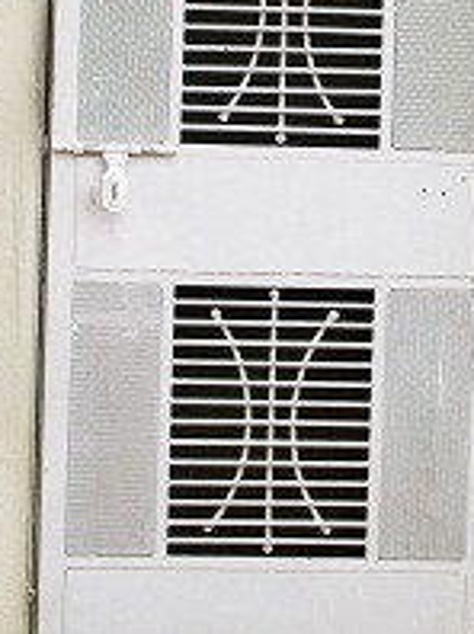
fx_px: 2781
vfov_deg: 13.0
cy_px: 187
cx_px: 290
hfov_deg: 9.7
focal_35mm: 152
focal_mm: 14.7
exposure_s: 1/125
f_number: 4.3
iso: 64
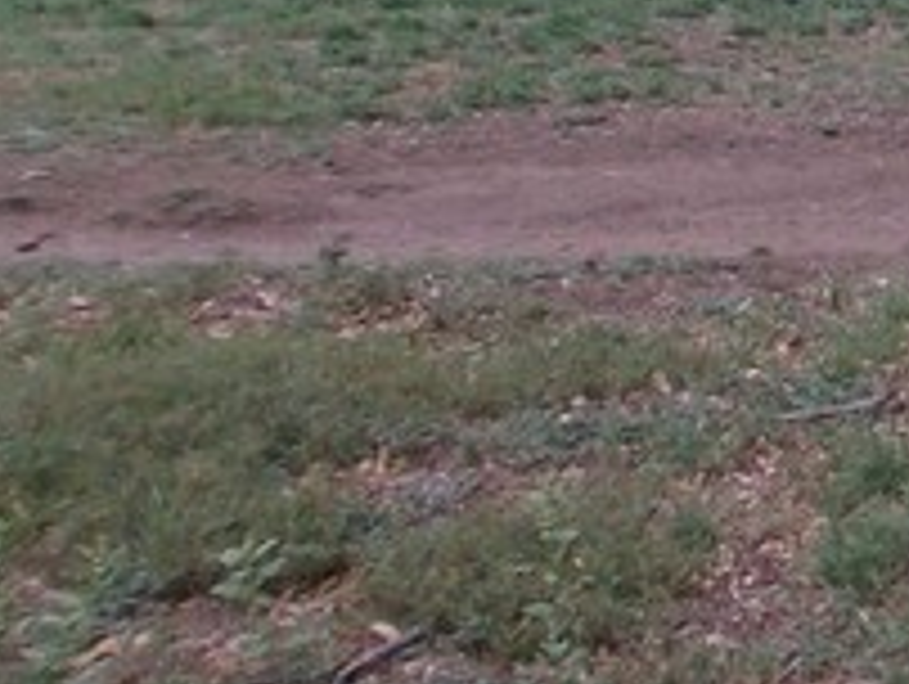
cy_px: -140
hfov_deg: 16.4
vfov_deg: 13.6
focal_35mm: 106
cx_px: 1480
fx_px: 2787
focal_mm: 4
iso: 80
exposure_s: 1/250
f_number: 5.4
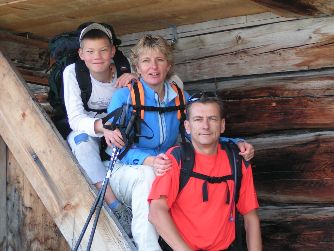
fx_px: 1003
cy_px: 126
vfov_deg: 14.2
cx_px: 167
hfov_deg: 18.9
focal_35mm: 104
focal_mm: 15.9
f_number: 3.5
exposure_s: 1/125
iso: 50
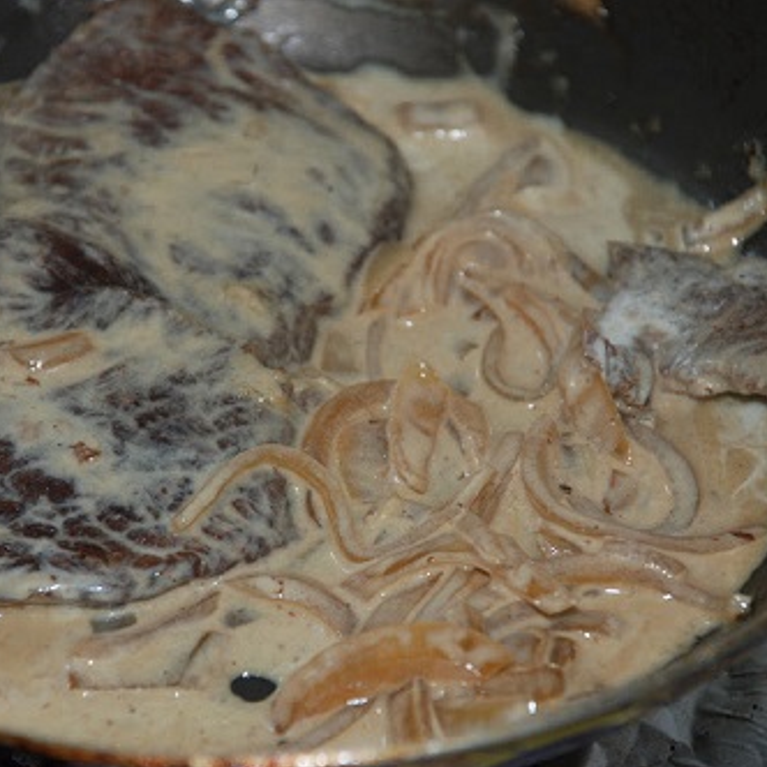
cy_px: 385
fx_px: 6509
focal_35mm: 260
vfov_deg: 6.7
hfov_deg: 6.7
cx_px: 328
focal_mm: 135
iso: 200
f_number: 5.6
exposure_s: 1/60
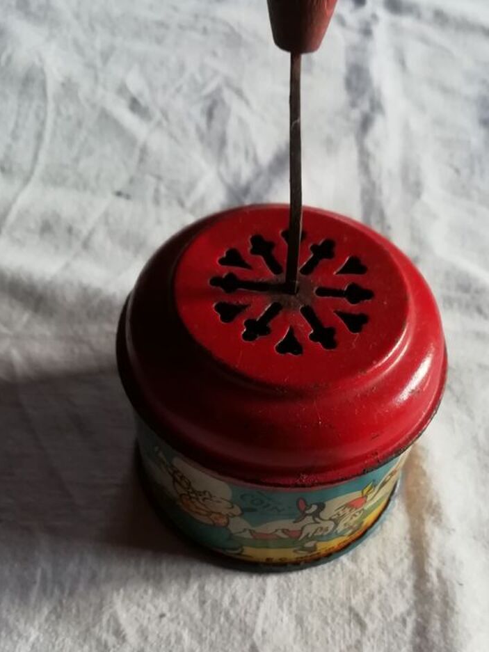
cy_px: 442
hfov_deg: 38.5
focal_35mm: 37
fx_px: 697
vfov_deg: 49.2
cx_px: 303
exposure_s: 1/33.3
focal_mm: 3.21
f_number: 2.2
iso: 100
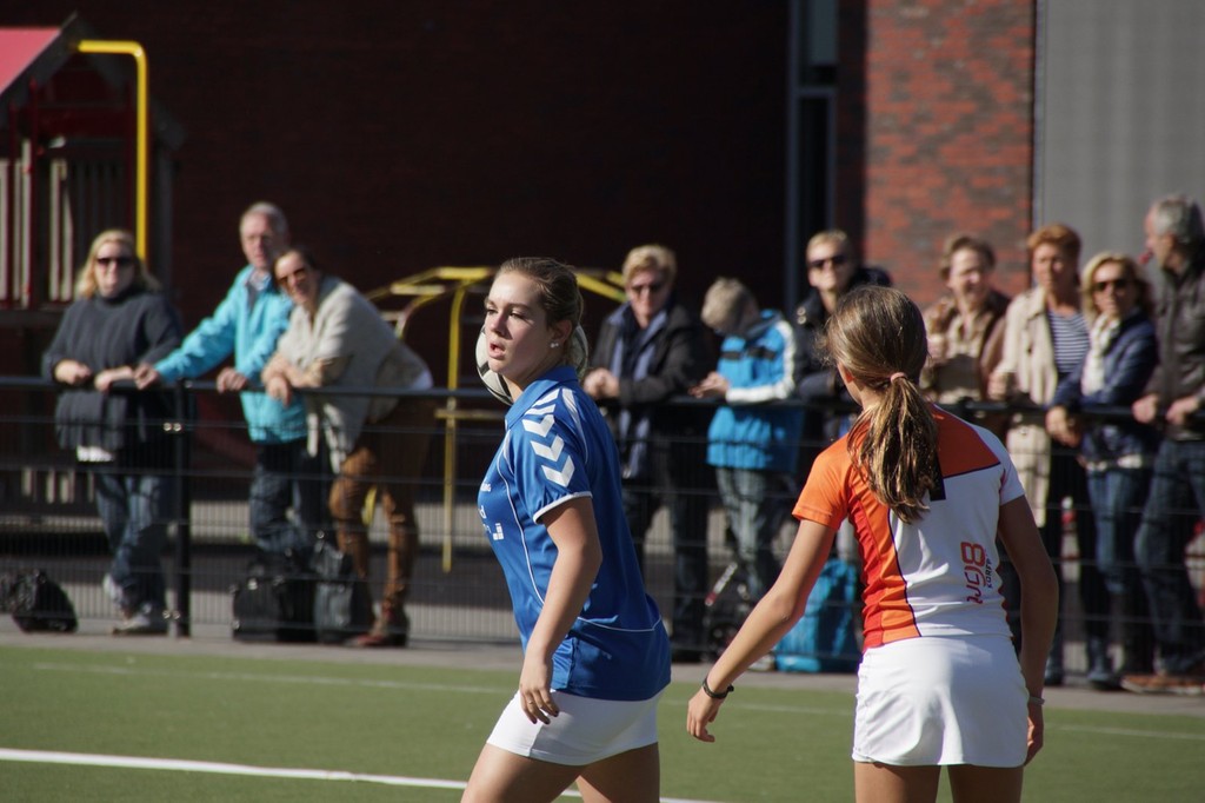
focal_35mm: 375
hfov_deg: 5.5
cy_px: 402
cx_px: 602
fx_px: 12547
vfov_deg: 3.7
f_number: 7.1
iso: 200
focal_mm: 250
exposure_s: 1/800
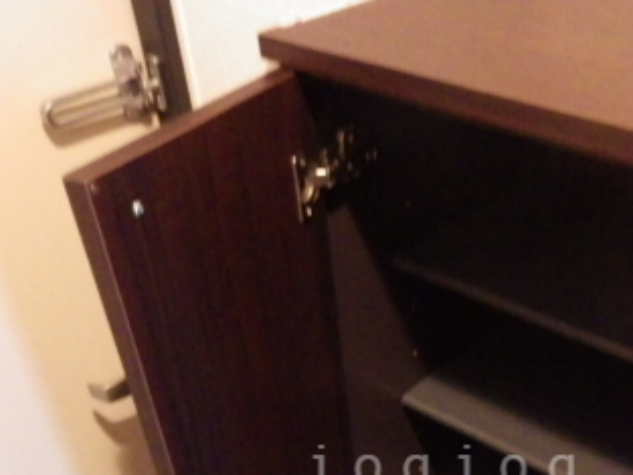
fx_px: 823
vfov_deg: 30.2
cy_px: 465
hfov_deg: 41.2
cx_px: 447
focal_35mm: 45
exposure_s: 1/20
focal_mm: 4
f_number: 3.1
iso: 1600
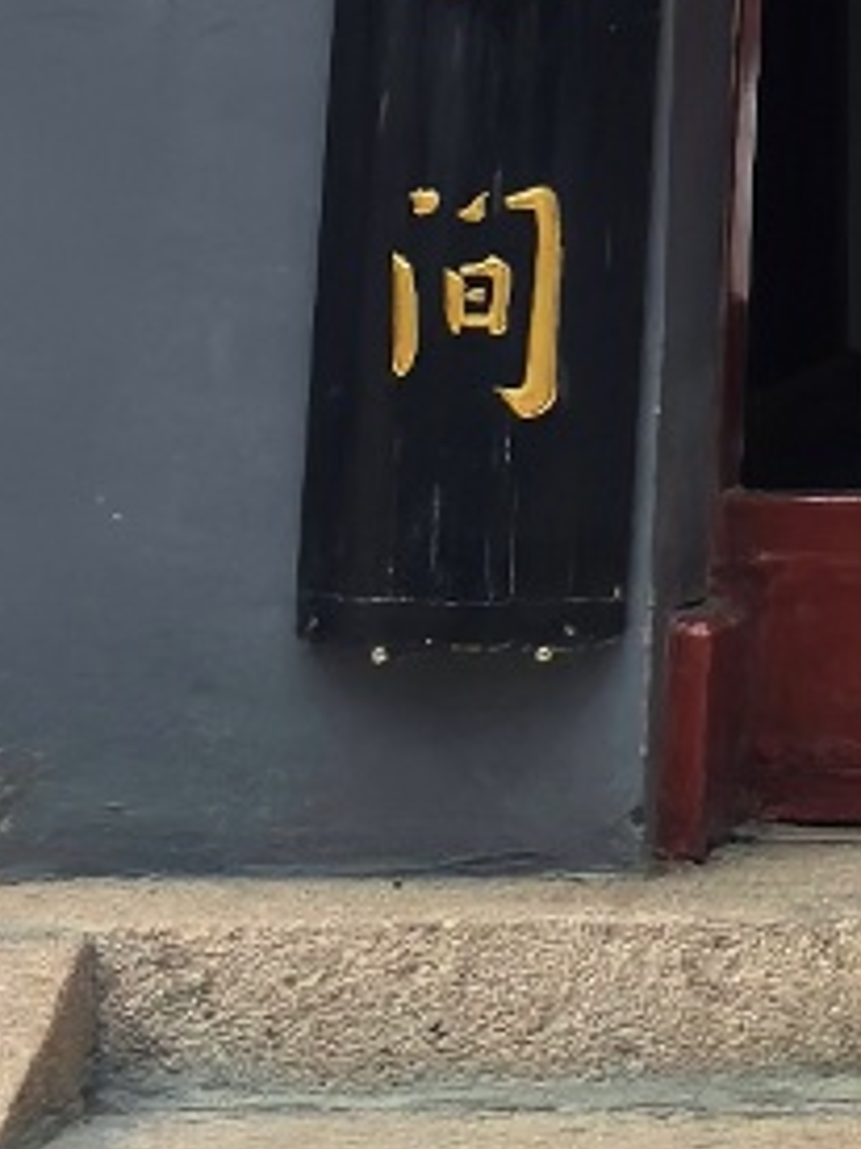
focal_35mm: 211
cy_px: -1533
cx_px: 1935
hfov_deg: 6.7
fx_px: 7003
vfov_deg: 8.6
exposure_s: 1/100
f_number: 2
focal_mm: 5.75
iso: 125
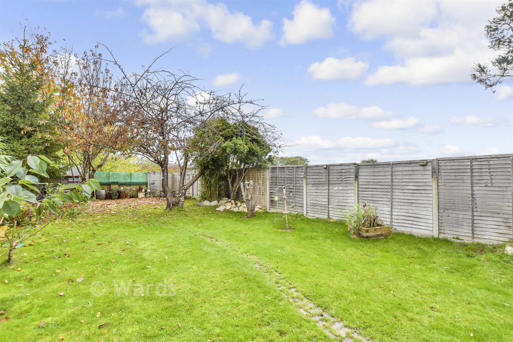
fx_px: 214
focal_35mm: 15
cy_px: 171
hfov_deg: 100.4
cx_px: 256
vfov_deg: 77.3
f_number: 8
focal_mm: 10
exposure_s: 1/125
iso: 320
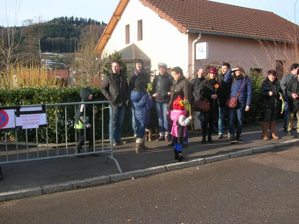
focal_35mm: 35
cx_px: 150
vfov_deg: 40.7
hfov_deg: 52.6
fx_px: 302
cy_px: 112
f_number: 5.6
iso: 50
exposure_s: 1/140
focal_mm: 5.8
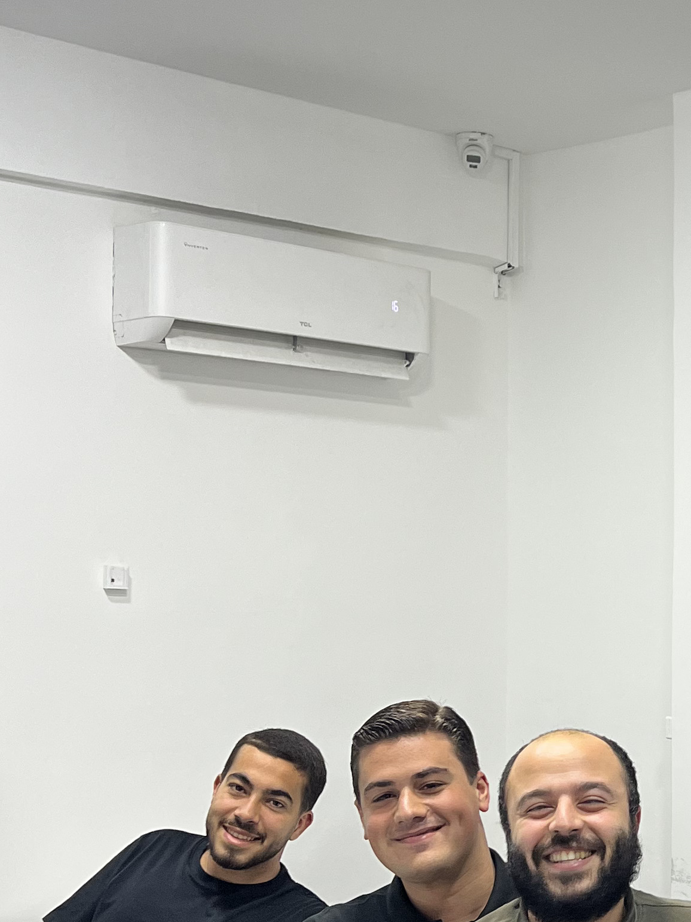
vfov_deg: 28.4
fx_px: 1810
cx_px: 814
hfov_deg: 20.3
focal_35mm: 68
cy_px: 608
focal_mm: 5.7
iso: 125
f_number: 1.5
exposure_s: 1/100
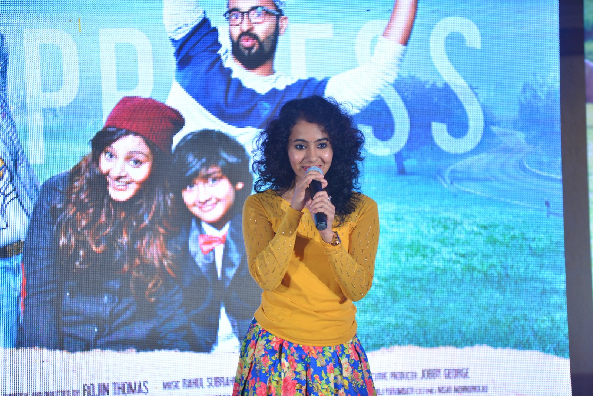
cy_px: 198
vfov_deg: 6.9
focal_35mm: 200
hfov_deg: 10.3
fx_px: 3295
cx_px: 296
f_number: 2.8
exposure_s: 1/160
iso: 640
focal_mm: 200
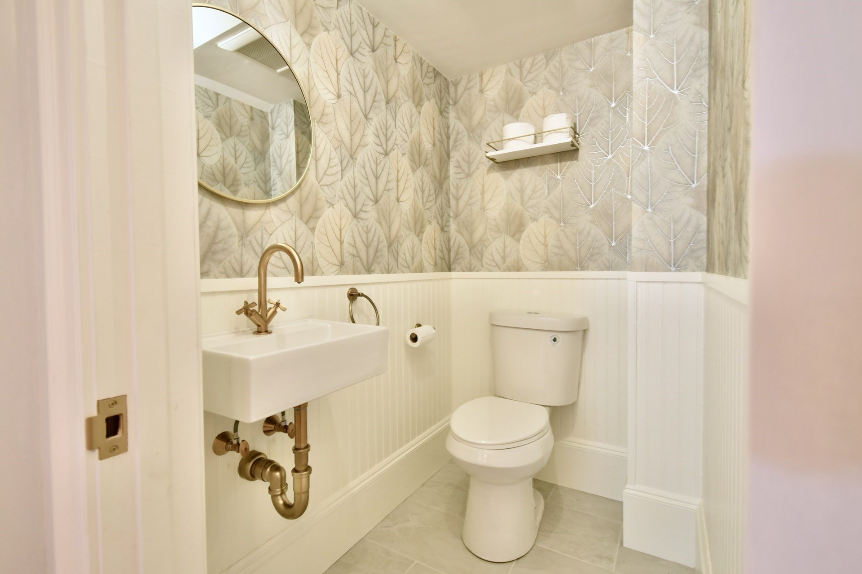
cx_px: 428
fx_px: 383
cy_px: 289
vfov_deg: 73.7
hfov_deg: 96.8
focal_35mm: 16
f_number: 4.5
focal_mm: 10
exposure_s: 1/15
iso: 320
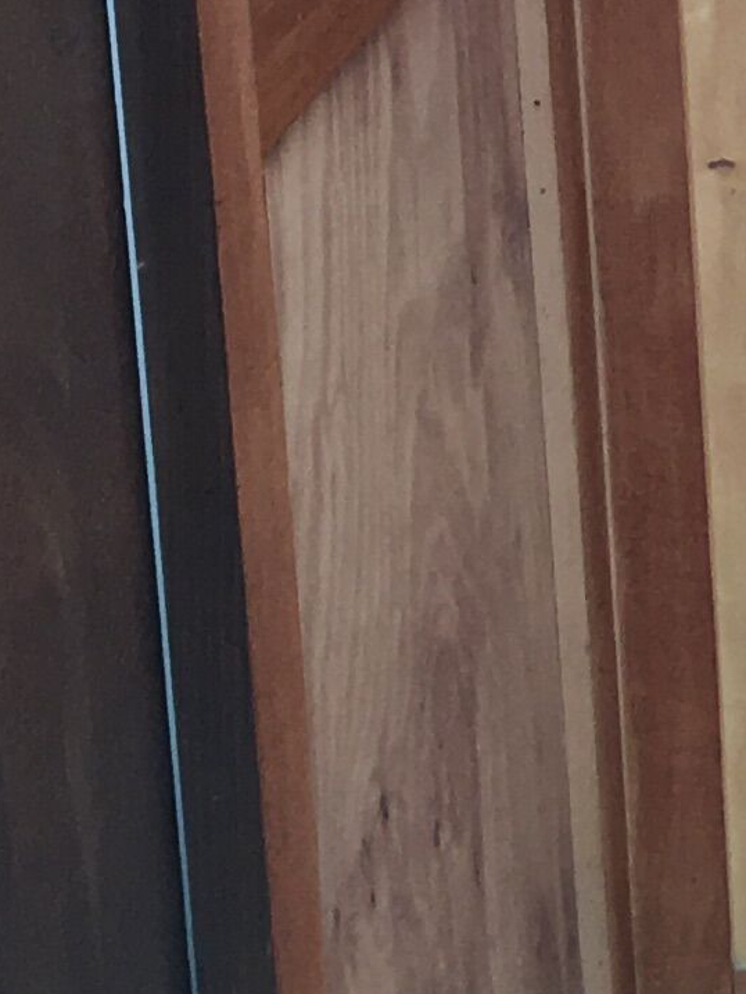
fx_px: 4682
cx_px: 1801
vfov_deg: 11.7
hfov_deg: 8.3
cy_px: -442
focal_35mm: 163
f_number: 2.2
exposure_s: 1/50
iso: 32
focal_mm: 4.15
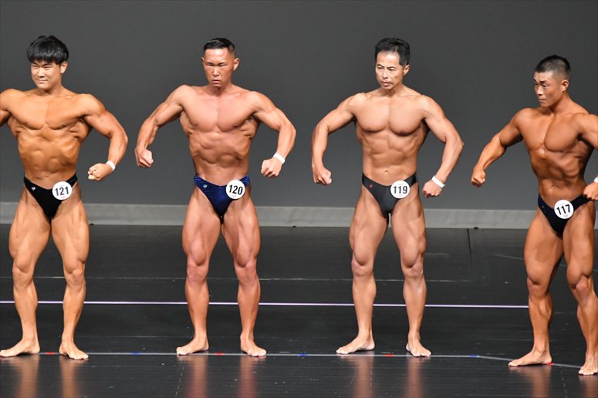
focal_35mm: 315
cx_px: 299
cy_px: 199
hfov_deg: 6.5
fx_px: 5230
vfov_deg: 4.4
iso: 5000
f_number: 5.6
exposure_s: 1/400
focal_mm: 210
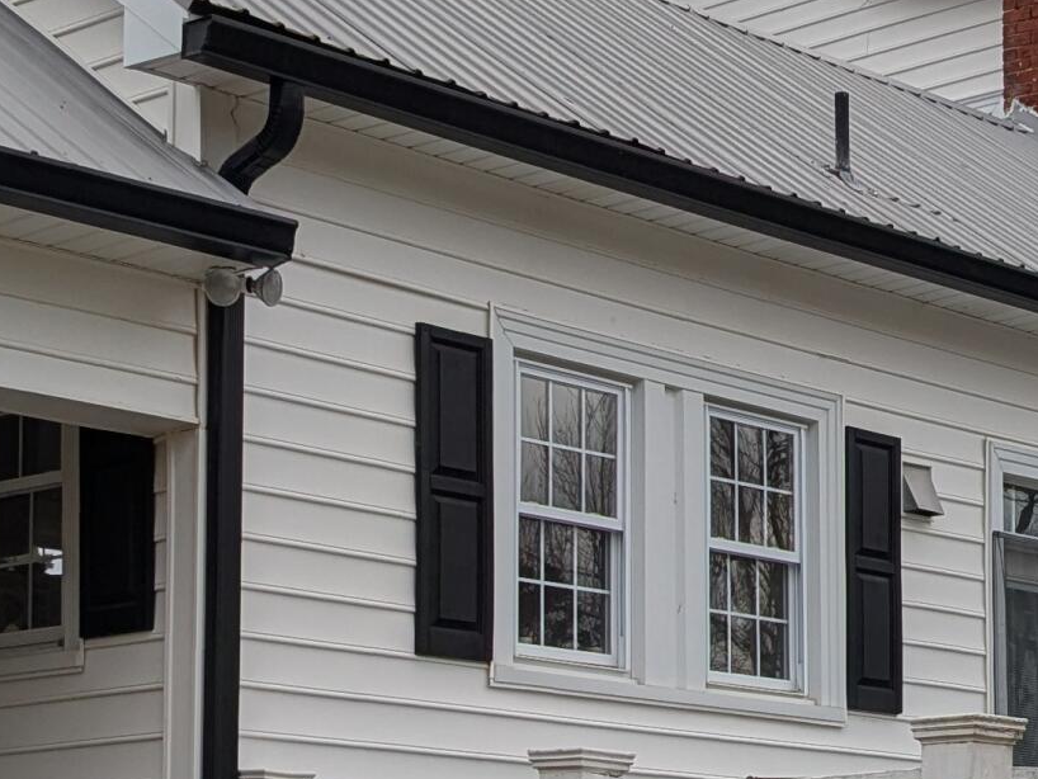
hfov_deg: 19.7
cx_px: 735
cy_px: 763
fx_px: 2969
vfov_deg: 14.7
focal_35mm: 99
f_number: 1.73
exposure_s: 1/1376
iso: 51
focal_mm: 4.38
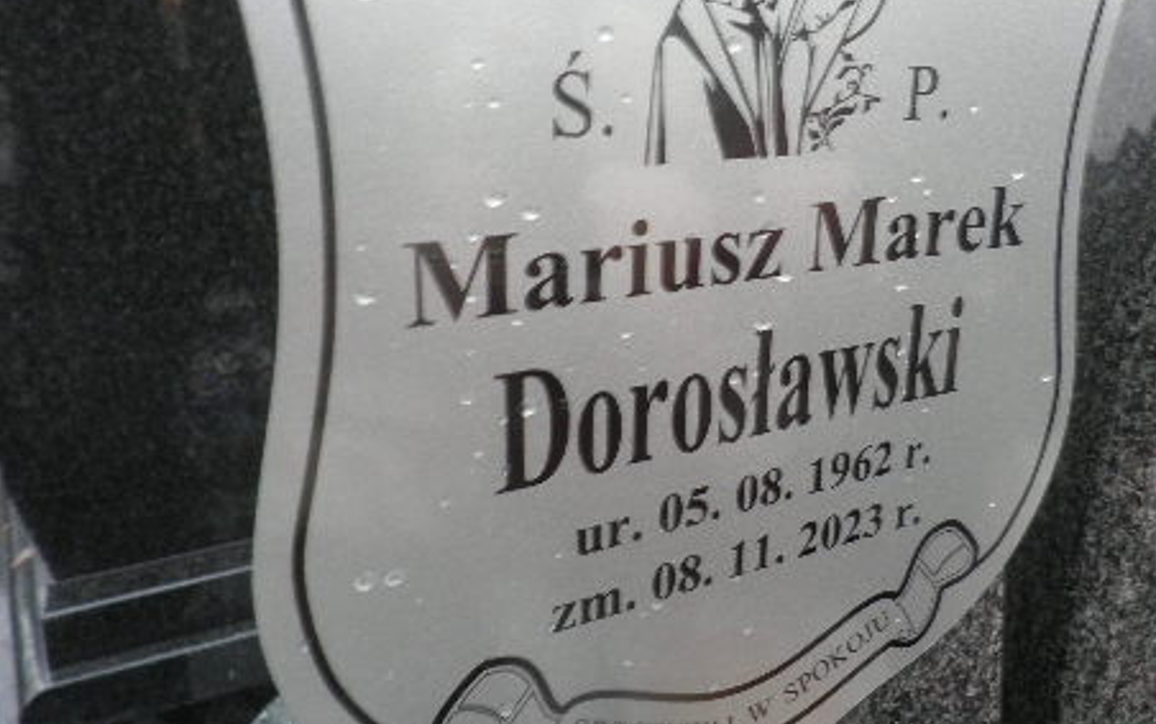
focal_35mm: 36
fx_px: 1135
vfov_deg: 35.3
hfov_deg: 52.9
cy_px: 292
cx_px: 777
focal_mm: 4.3
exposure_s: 1/30
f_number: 3.3
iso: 100
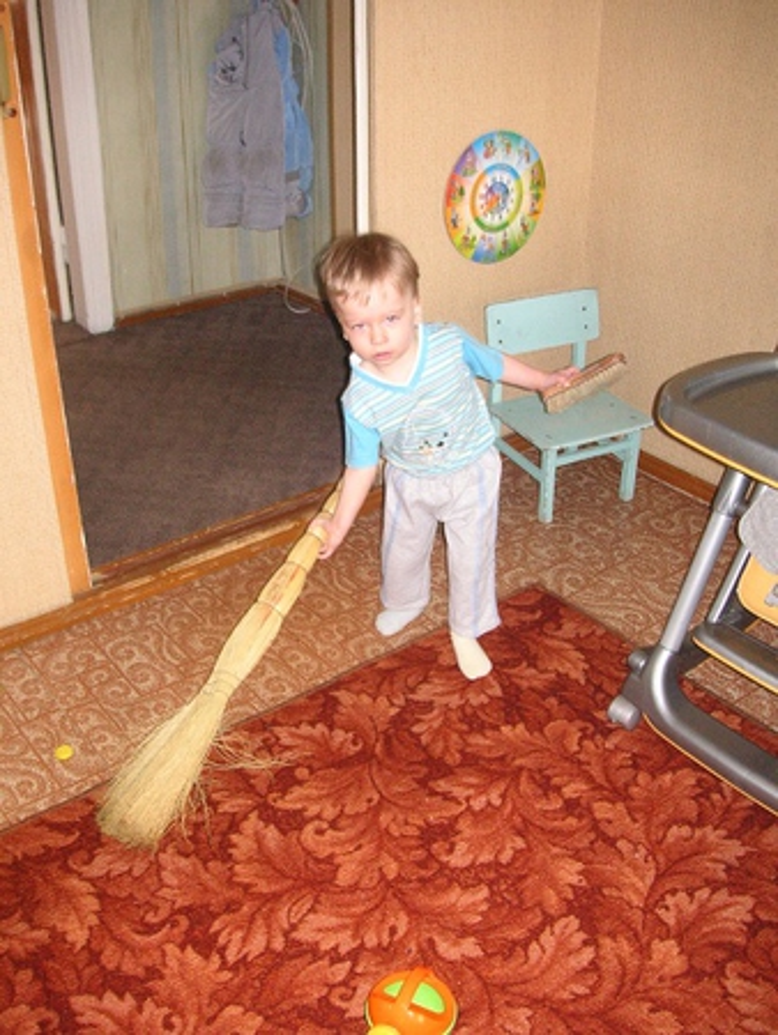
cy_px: 518
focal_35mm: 37
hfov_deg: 38.7
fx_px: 1108
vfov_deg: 50.1
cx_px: 389
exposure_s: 1/45
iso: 160
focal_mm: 6.1
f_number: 2.8
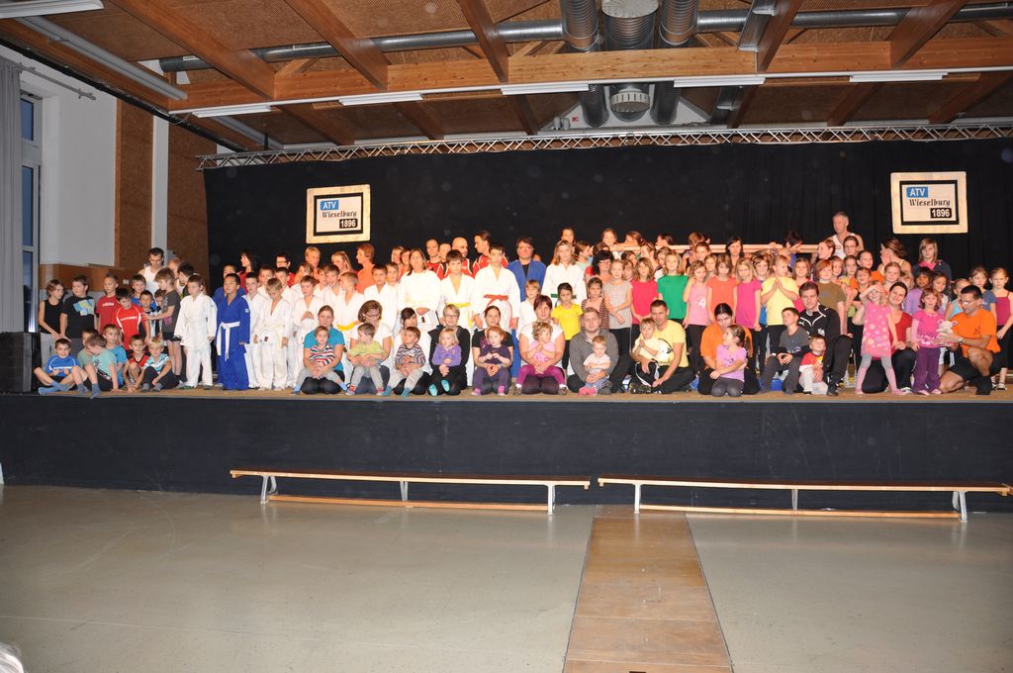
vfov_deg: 47.8
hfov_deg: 67.4
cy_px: 336
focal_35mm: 27
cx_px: 506
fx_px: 759
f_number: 4
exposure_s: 1/60
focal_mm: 18
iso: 200
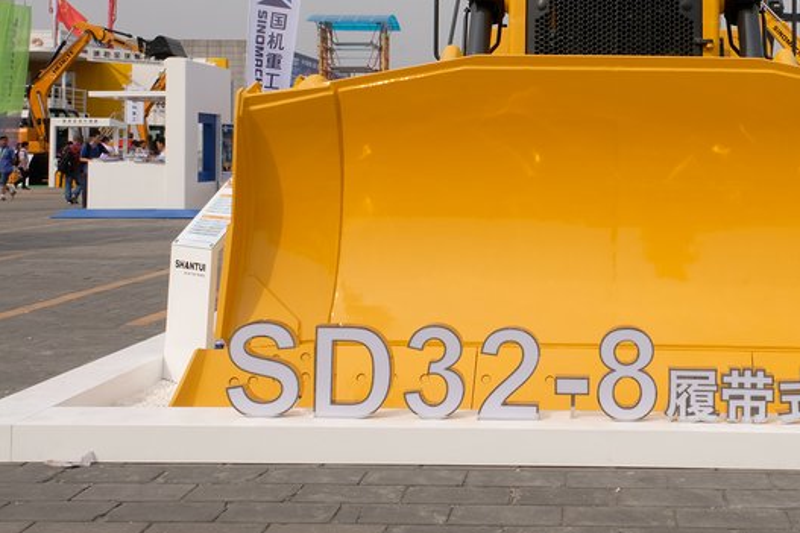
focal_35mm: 44
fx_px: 977
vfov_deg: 30.0
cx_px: 606
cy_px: 134
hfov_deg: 43.0
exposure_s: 1/60
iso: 200
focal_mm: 19.2
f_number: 22
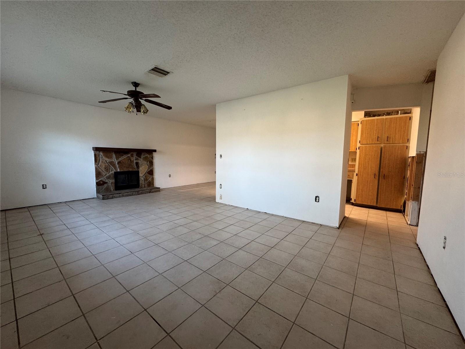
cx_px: 232
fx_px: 188
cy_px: 174
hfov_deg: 102.1
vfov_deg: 85.7
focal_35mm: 14
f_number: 2.2
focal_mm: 2.22
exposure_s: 1/60
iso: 160
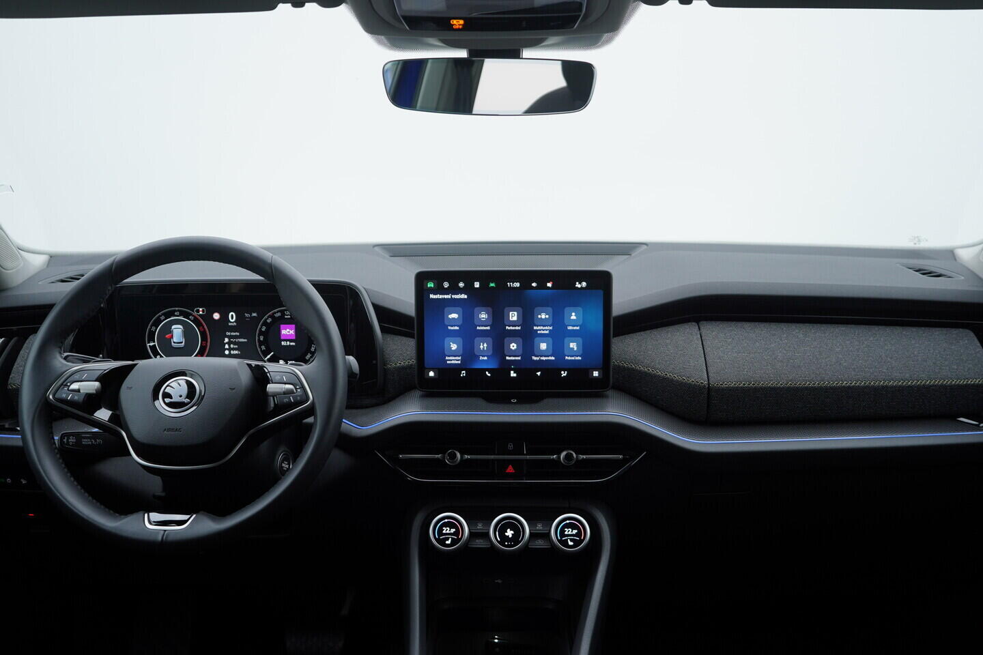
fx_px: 983
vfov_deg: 36.9
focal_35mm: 36
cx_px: 492
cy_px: 328
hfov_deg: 53.1
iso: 125
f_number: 3.5
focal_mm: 24
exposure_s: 1/60
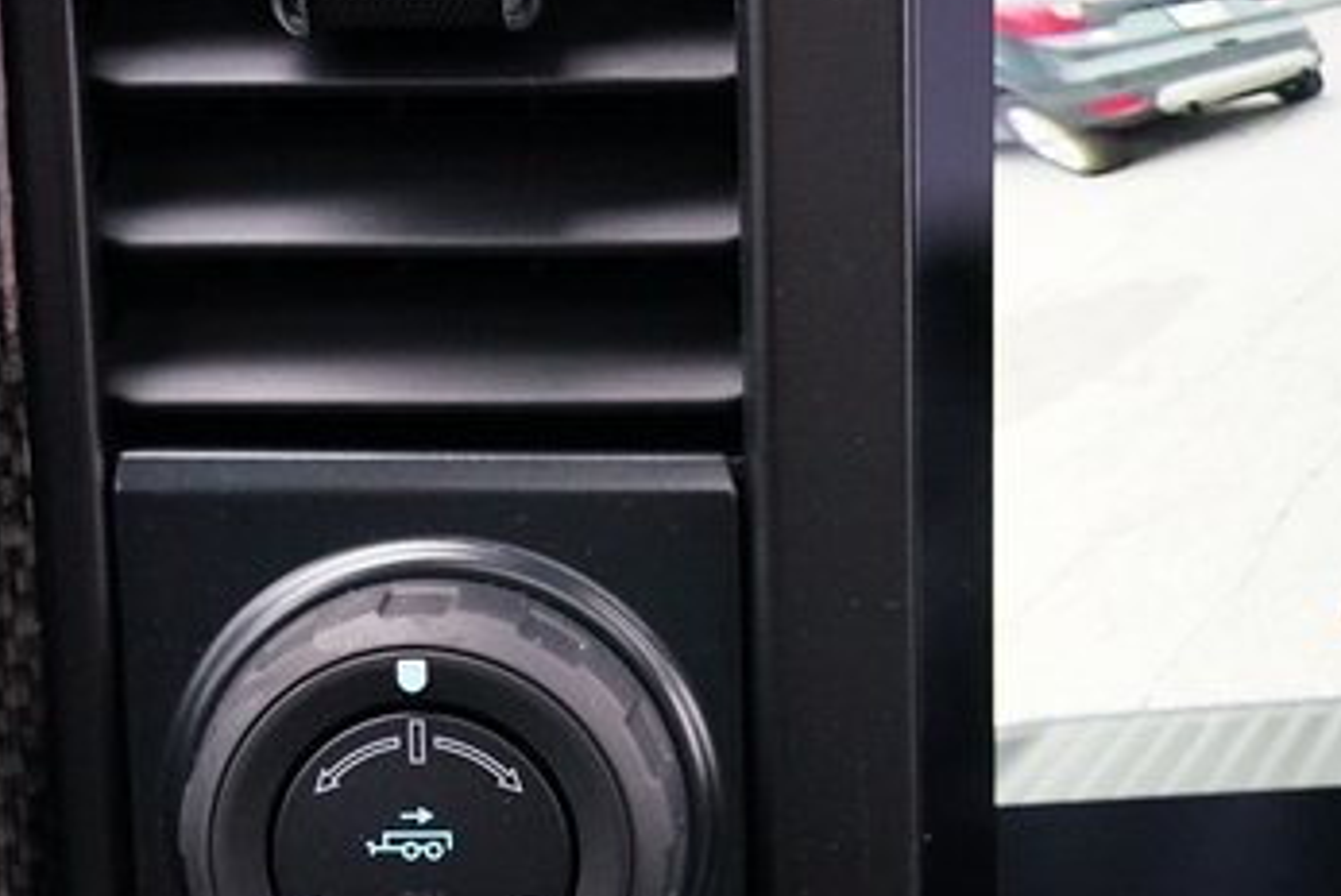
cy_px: 732
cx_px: 560
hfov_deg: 24.4
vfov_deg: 16.4
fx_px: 3094
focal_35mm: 83
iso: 5000
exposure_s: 1/60
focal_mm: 45
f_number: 4
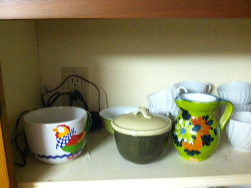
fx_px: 253
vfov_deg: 40.6
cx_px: 126
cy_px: 94
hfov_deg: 52.7
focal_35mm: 35
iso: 640
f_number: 2.8
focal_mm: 3.85
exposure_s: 1/15
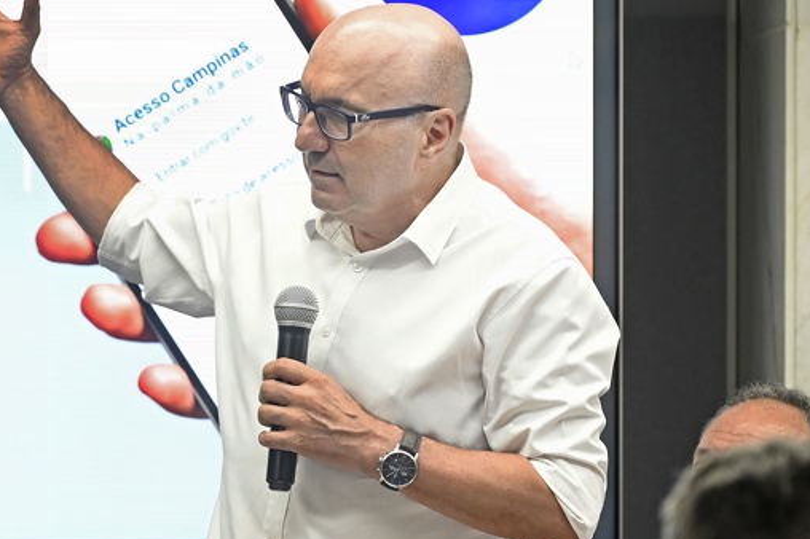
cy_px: 305
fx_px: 5801
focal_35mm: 258
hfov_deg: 8.0
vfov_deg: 5.3
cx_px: 35
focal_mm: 130
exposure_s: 1/400
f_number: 4
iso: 2500
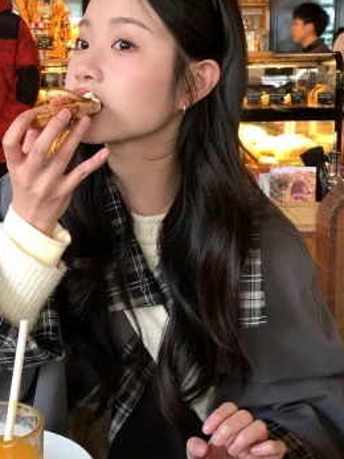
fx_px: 716
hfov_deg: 26.6
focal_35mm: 54
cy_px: 217
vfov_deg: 35.5
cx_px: 77
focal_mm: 4.25
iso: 160
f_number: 1.8
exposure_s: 1/50
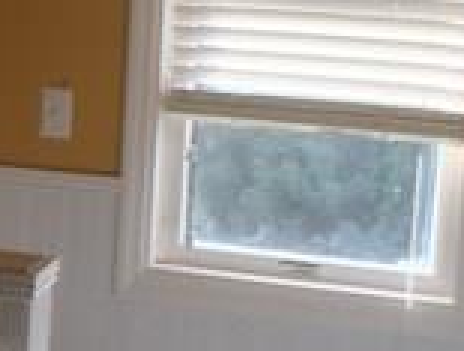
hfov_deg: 9.9
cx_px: -320
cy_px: 168
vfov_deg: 7.8
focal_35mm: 191
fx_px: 2566
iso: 40
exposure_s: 1/120
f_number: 2.2
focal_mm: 4.15
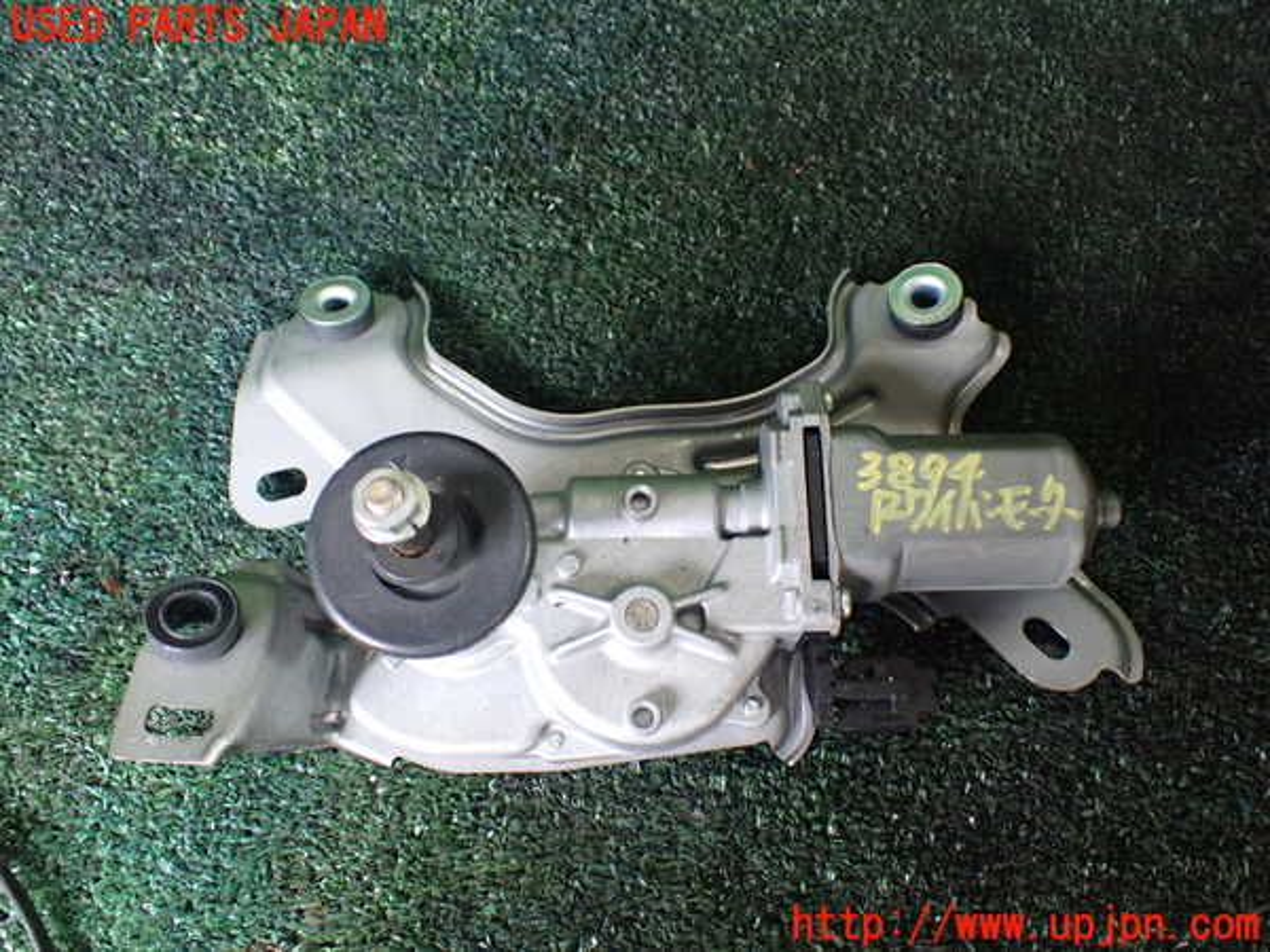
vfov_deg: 46.8
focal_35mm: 30
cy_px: 476
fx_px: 1101
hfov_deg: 60.0
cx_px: 635
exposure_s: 1/30
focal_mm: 5.4
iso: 800
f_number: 2.3
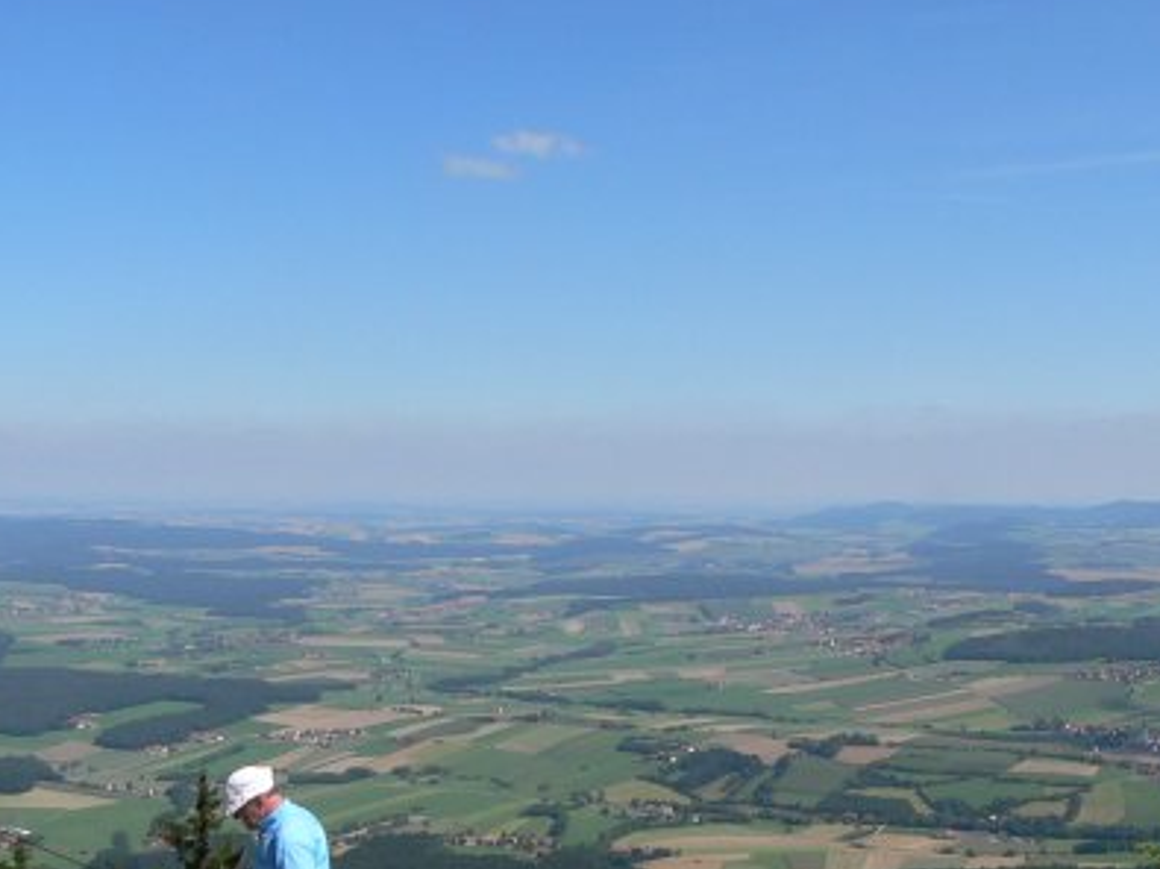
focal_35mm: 73
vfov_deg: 20.2
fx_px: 2446
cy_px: 458
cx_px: 819
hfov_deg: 26.5
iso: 80
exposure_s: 1/500
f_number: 5.2
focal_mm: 6
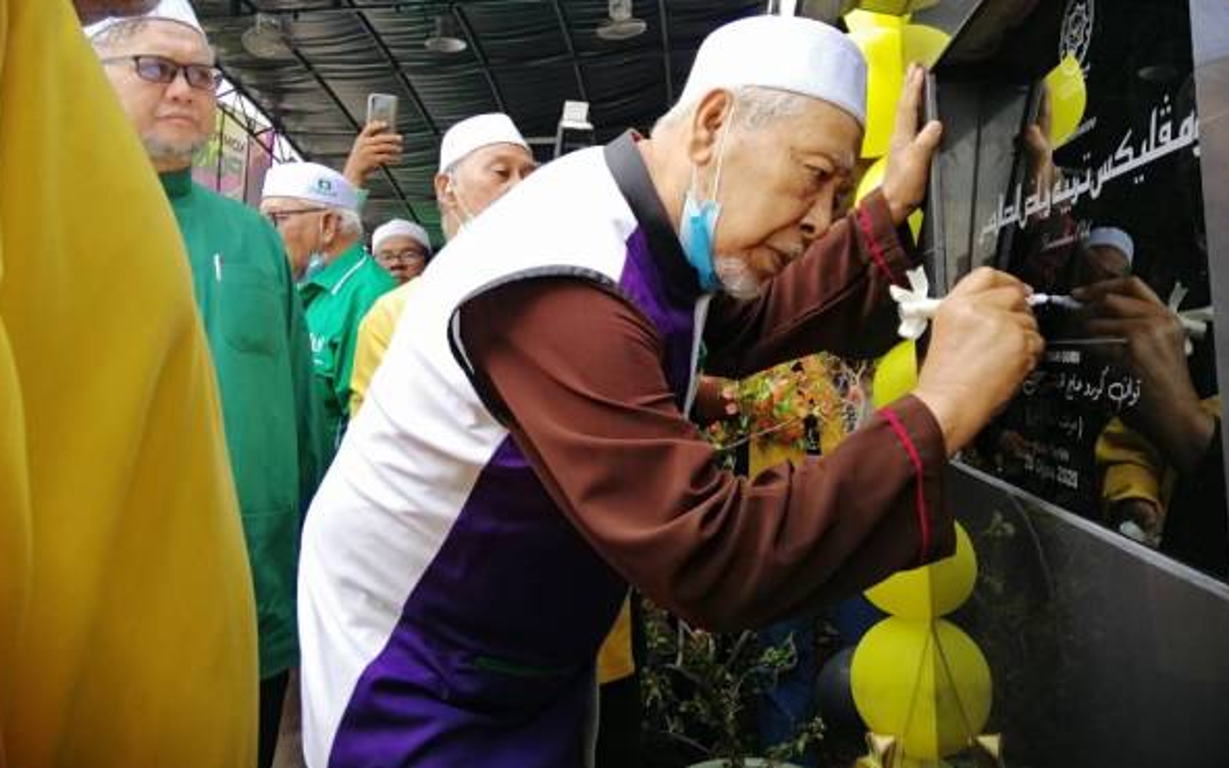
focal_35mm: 28
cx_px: 616
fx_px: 938
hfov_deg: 66.5
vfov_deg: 44.2
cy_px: 302
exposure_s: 1/90
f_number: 2.2
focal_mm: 3.81
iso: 64
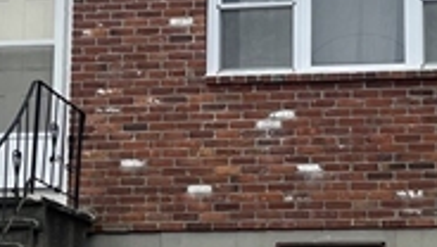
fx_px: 1369
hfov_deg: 18.1
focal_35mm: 118
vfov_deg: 10.3
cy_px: 76
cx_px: 292
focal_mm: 5.1
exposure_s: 1/816
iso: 50
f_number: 1.6
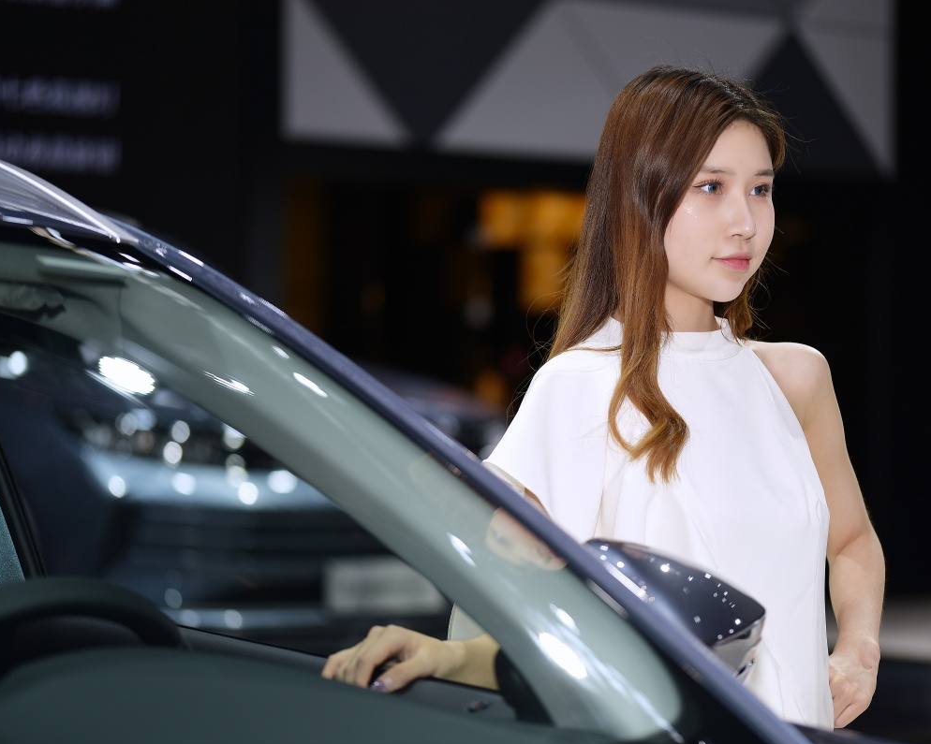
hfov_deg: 16.2
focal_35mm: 119
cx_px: 542
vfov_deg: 13.0
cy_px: 374
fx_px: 3279
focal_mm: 105
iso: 100
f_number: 3
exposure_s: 1/125
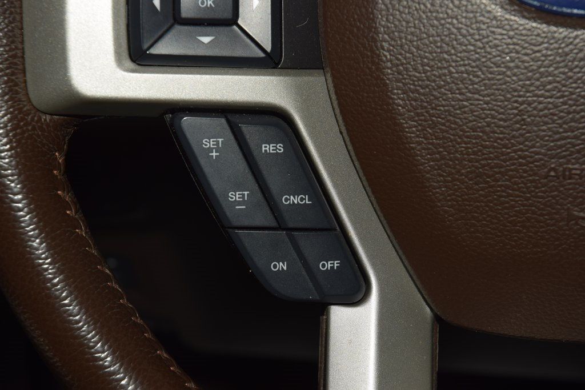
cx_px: 292
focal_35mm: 105
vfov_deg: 13.0
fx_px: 1706
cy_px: 195
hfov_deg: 19.5
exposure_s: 1/125
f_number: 8
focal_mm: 70
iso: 100
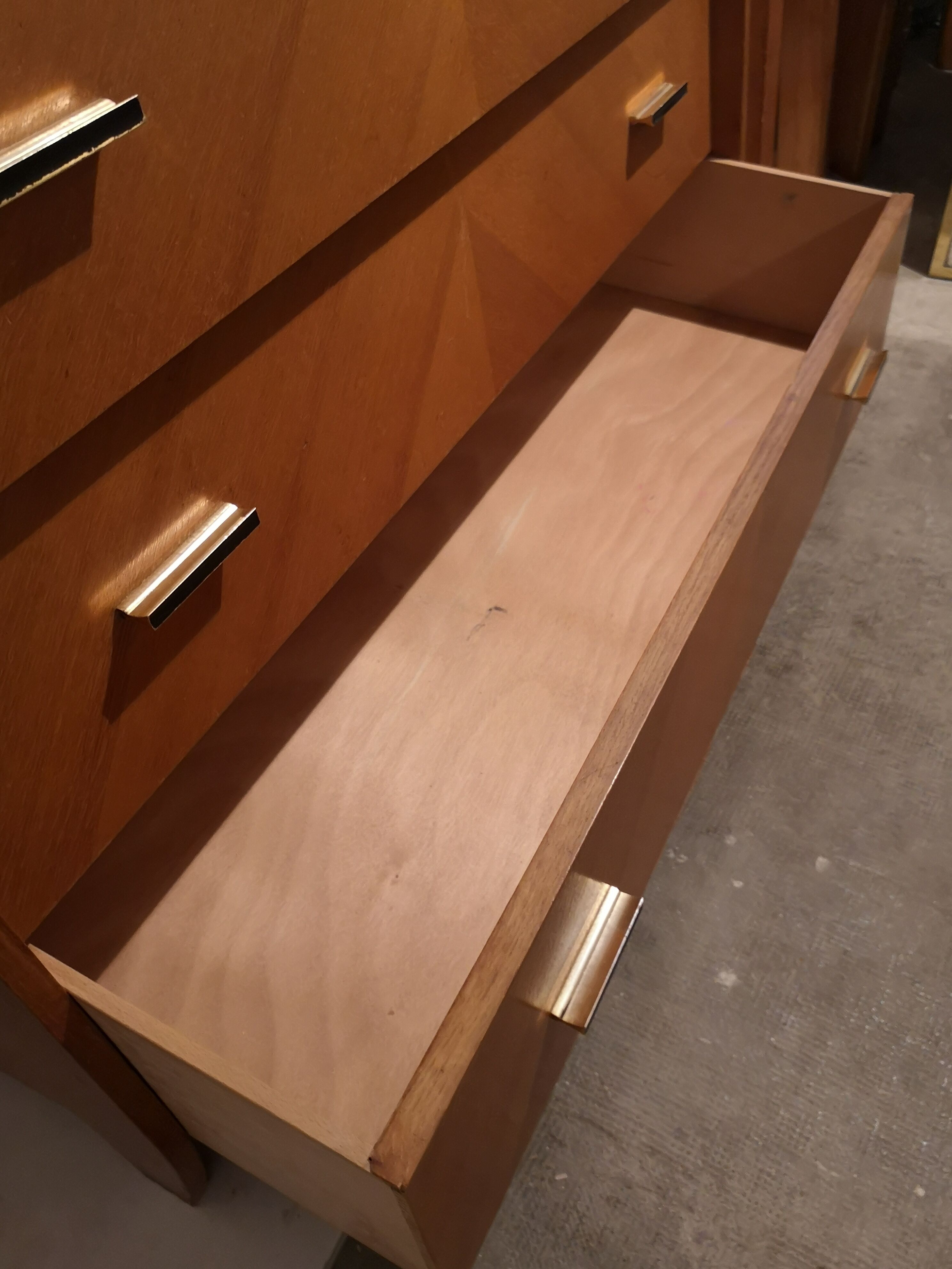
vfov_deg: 65.3
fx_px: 990
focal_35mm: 27
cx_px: 476
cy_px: 634
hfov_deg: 51.4
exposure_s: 1/25
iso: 400
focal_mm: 3.95
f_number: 1.8
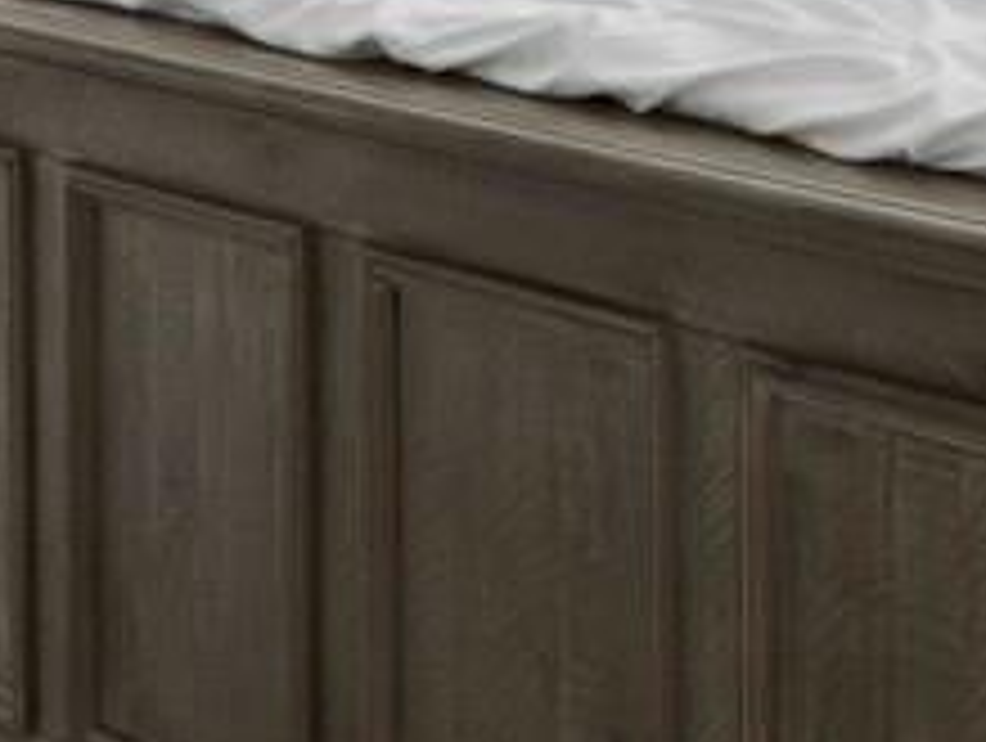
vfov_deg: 13.3
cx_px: 1198
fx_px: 2910
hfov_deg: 18.2
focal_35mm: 102
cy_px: -535
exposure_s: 1/5
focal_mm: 7
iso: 250
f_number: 11
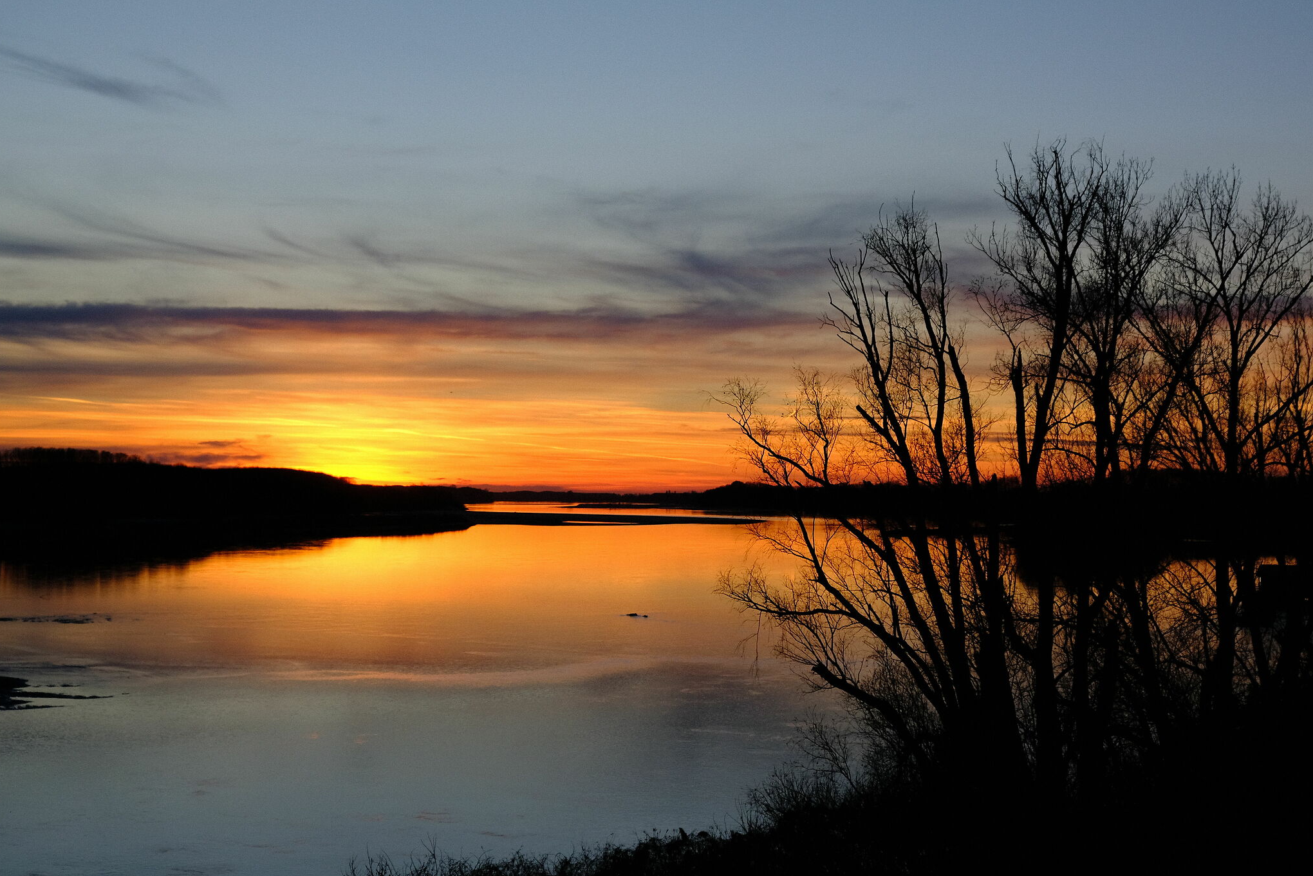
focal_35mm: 60
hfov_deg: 33.4
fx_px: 2188
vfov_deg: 22.6
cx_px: 743
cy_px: 457
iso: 400
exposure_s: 1/320
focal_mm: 34.3
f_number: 5.6
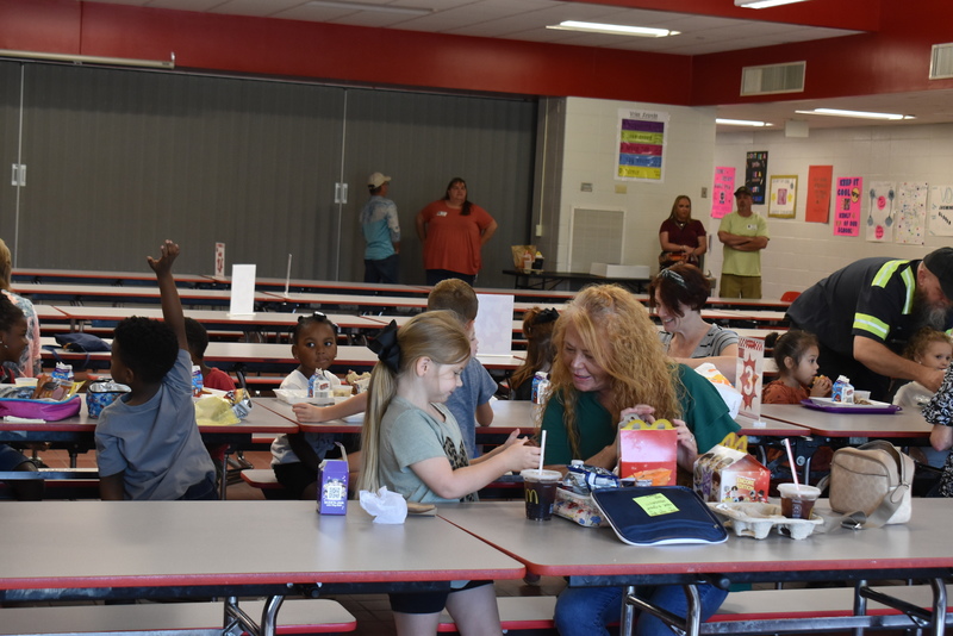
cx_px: 476
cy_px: 318
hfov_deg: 29.9
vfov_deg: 20.2
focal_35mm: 68
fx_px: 1787
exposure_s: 1/80
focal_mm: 45
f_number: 7.1
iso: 1100
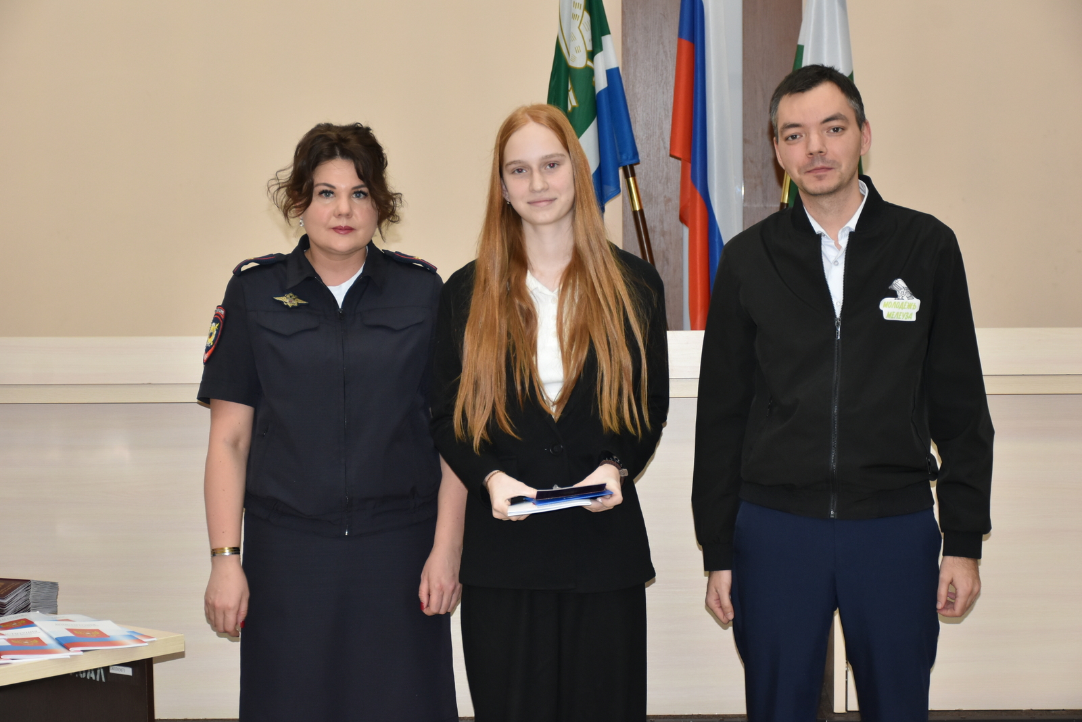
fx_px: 2345
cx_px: 541
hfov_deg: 26.0
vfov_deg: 17.5
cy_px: 361
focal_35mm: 78
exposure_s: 1/80
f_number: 4.8
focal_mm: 52
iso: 900
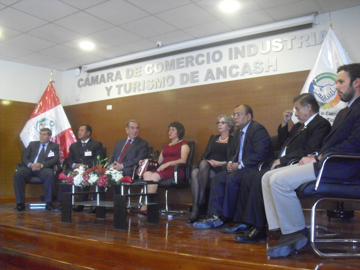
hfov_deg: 51.4
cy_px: 135
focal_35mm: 36
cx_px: 180
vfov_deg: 39.7
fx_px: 374
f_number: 3.1
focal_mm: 6.3
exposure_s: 1/80
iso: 800
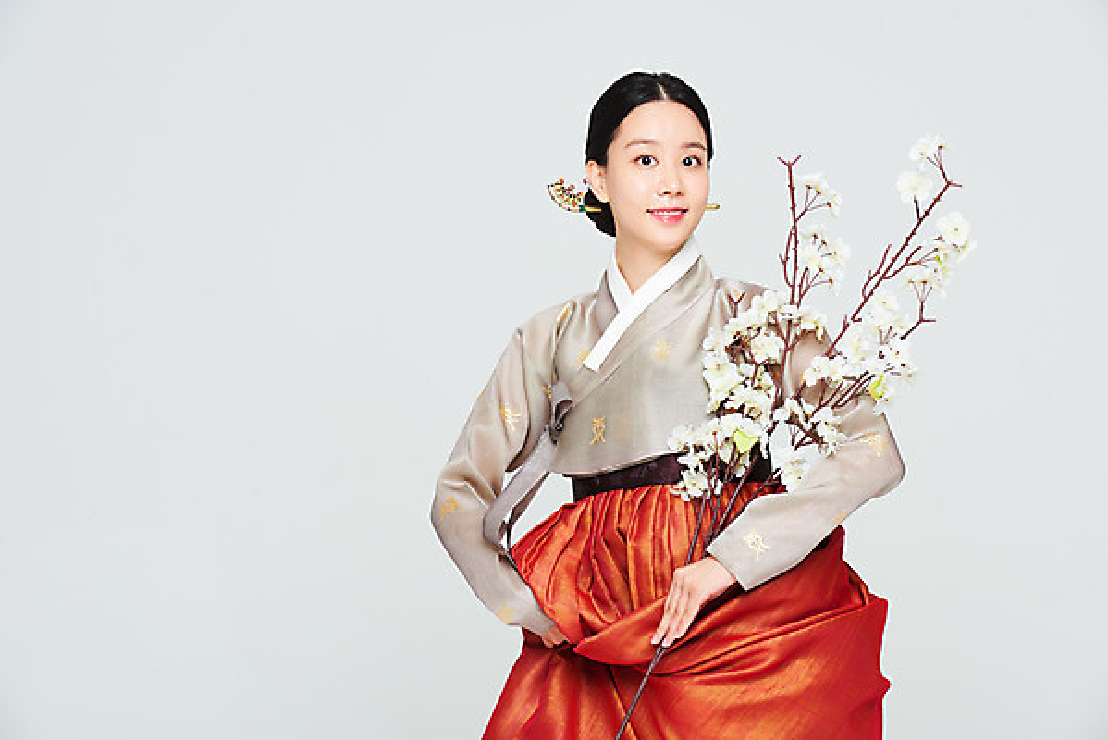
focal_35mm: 125
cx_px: 554
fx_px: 3849
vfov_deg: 11.0
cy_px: 370
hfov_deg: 16.4
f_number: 11
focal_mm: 125
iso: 100
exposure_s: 1/125
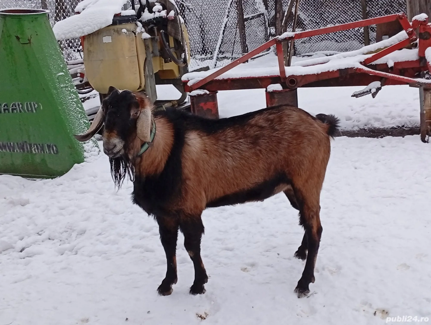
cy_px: 162
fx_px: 599
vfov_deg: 30.3
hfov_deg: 39.6
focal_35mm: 48
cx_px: 216
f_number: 1.8
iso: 175
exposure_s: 1/33.3
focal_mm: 3.98
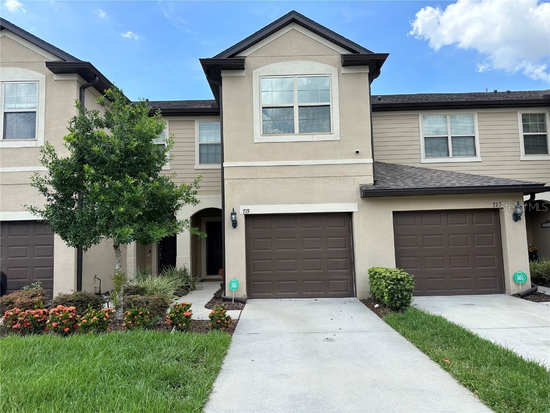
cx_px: 275
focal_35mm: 24
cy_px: 206
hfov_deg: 71.6
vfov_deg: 56.8
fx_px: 381
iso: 80
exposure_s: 1/2299
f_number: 1.78
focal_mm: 6.86
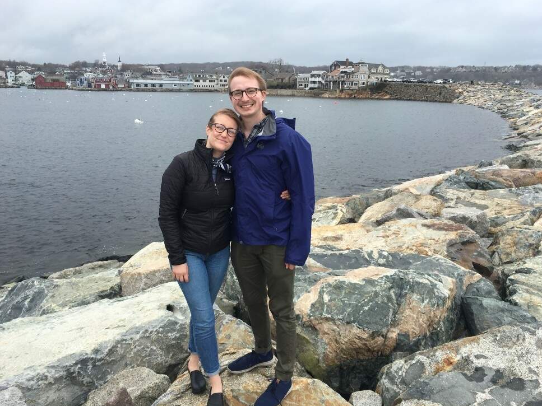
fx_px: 470
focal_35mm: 30
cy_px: 199
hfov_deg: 60.0
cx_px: 271
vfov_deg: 46.8
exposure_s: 1/894
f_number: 2.2
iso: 25
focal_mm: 4.15
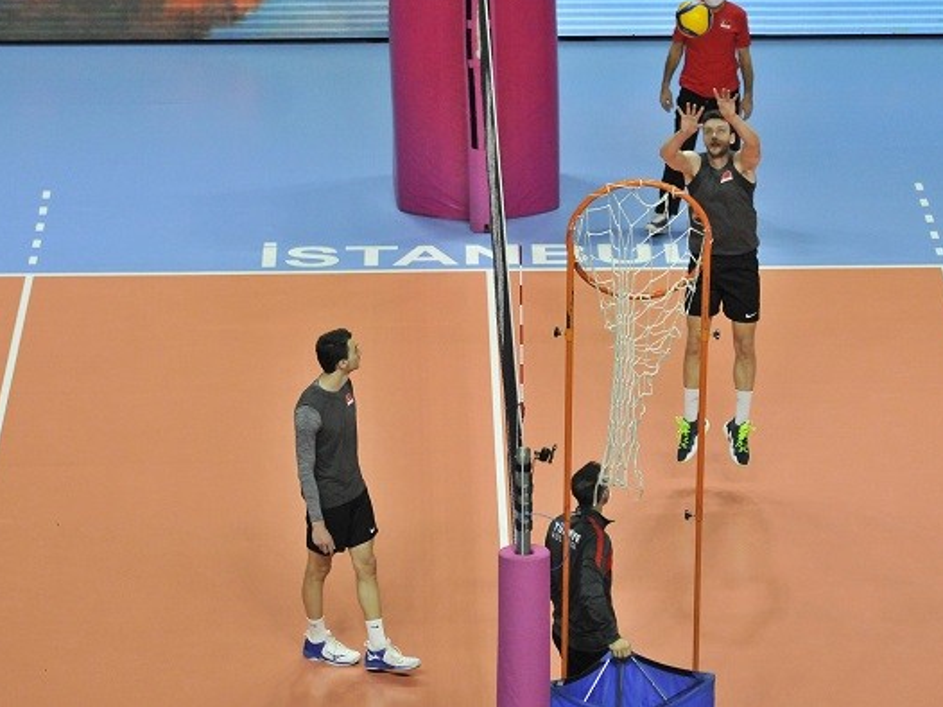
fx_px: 5010
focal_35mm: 184
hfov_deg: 10.8
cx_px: 529
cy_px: 352
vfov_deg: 8.1
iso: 2500
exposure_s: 1/1250
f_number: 2.8
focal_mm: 112
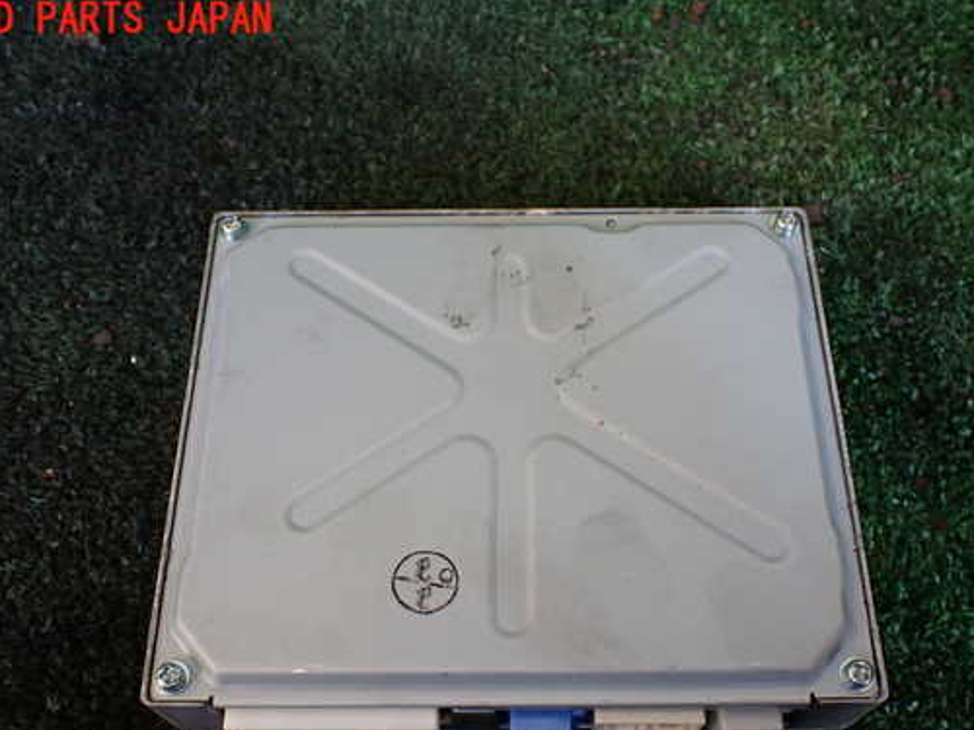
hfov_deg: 51.3
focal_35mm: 36
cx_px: 503
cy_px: 434
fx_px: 1013
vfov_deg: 39.5
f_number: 2.3
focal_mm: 5.4
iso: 250
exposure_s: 1/125
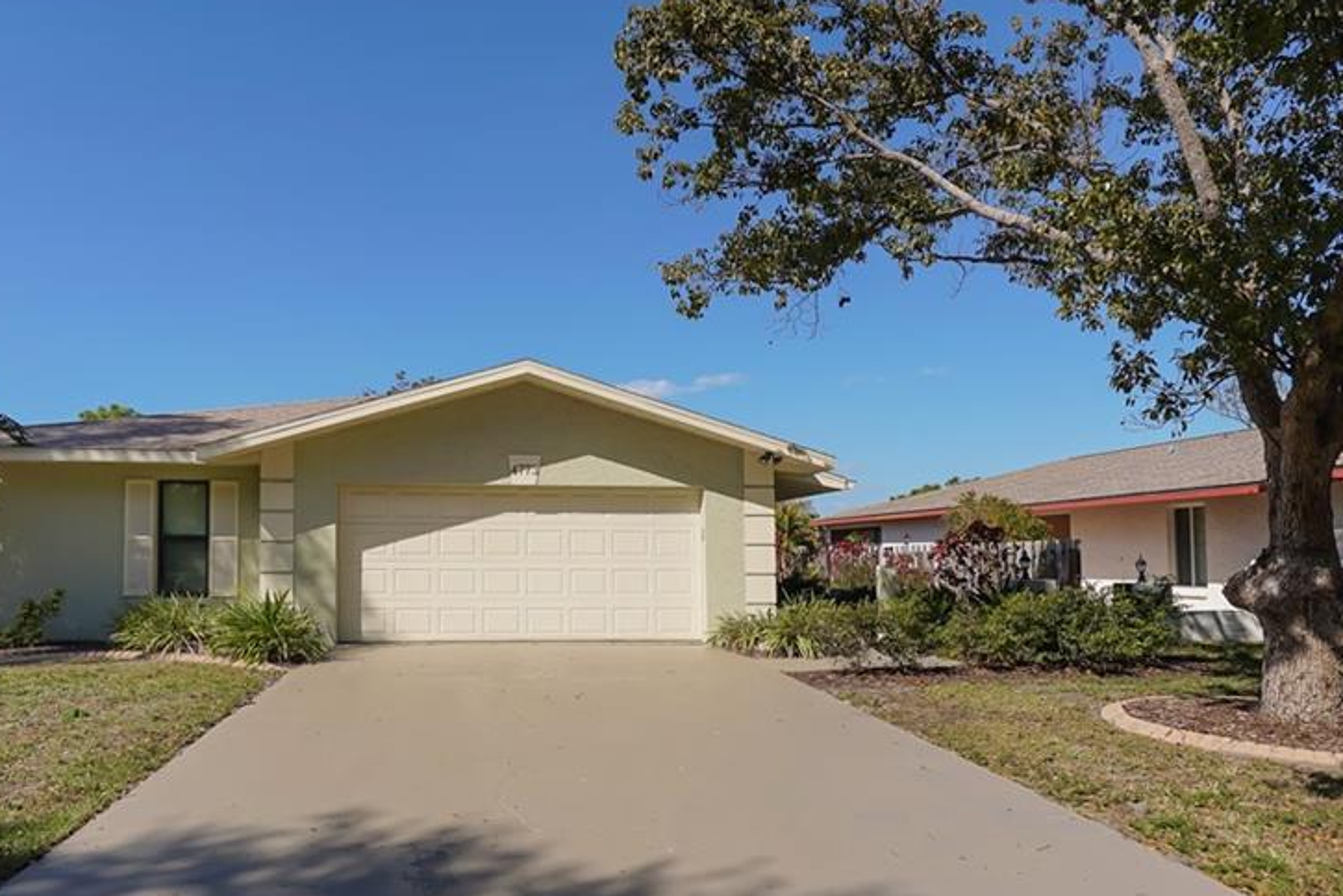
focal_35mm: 24
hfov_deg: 73.5
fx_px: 896
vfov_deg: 53.2
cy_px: 466
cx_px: 602
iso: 100
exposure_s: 1/320
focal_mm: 17
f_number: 8
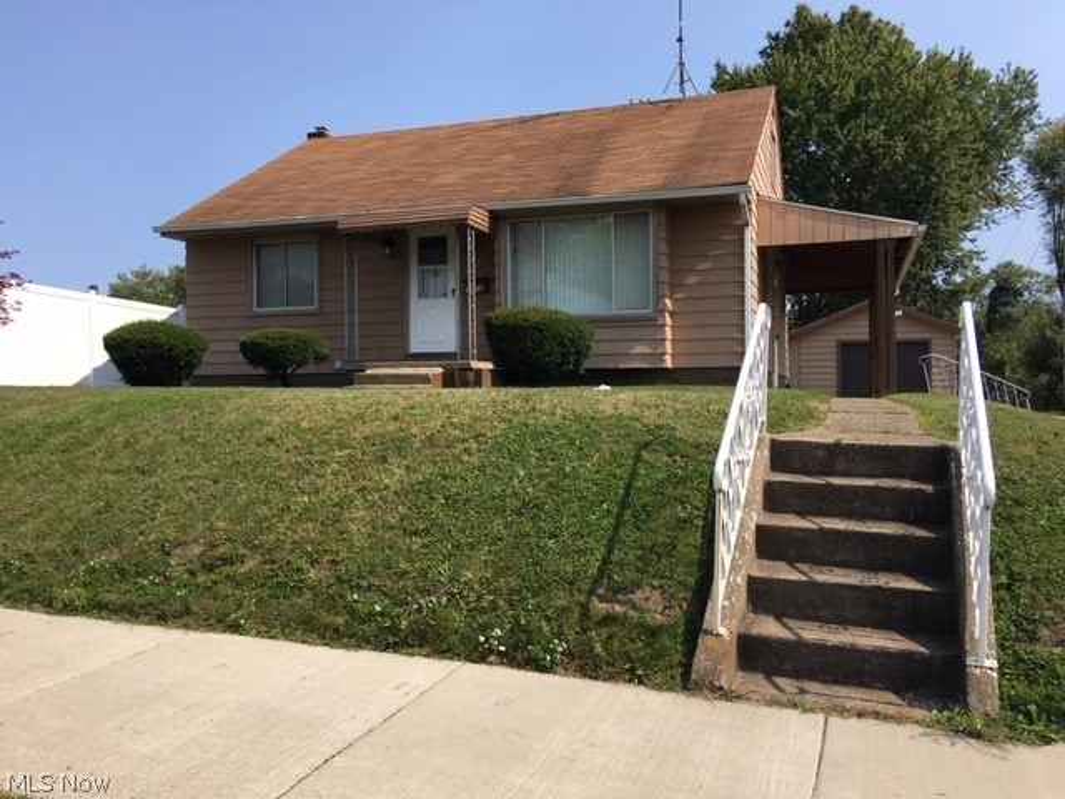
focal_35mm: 29
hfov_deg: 61.7
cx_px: 532
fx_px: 892
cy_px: 400
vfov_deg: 48.2
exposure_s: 1/1425
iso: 25
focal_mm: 4.15
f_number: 2.2
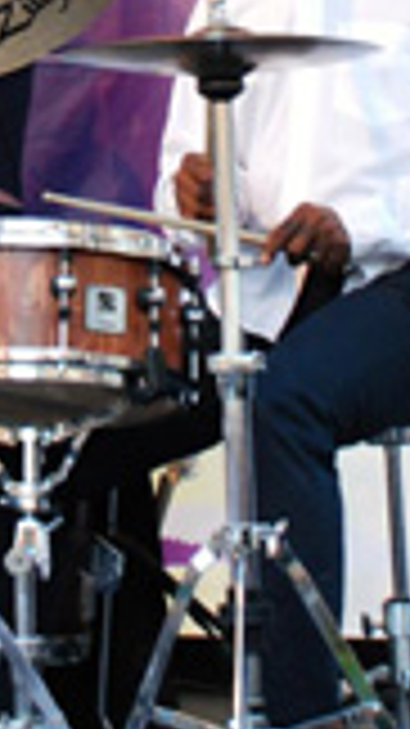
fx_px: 2999
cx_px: -29
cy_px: -189
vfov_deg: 13.4
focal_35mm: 155
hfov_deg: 7.8
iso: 800
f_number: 4.5
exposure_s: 1/80
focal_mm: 32
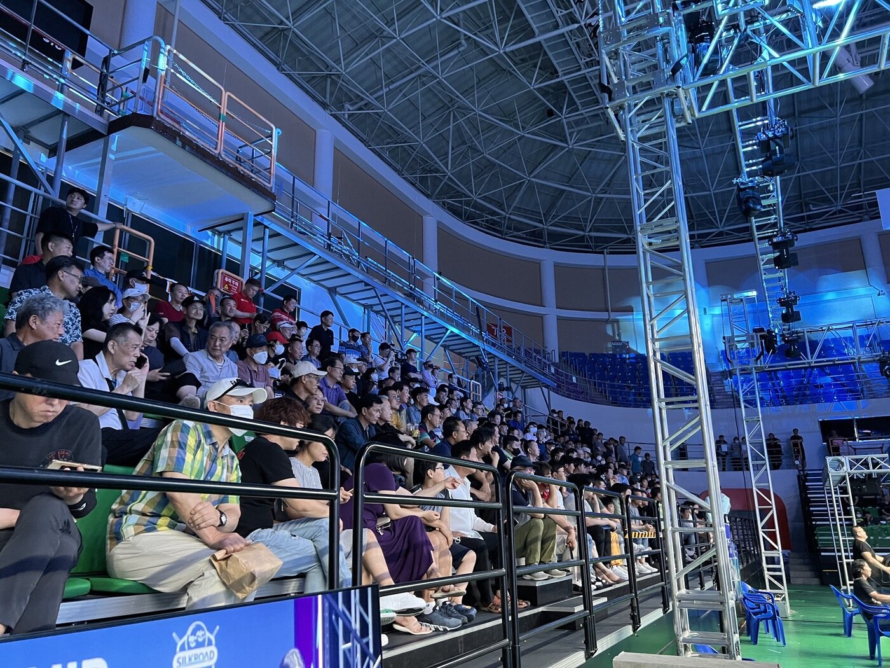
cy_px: 334
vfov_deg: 53.1
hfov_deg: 67.3
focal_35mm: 26
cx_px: 445
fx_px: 668
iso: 640
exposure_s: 1/40
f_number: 1.5
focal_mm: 5.7
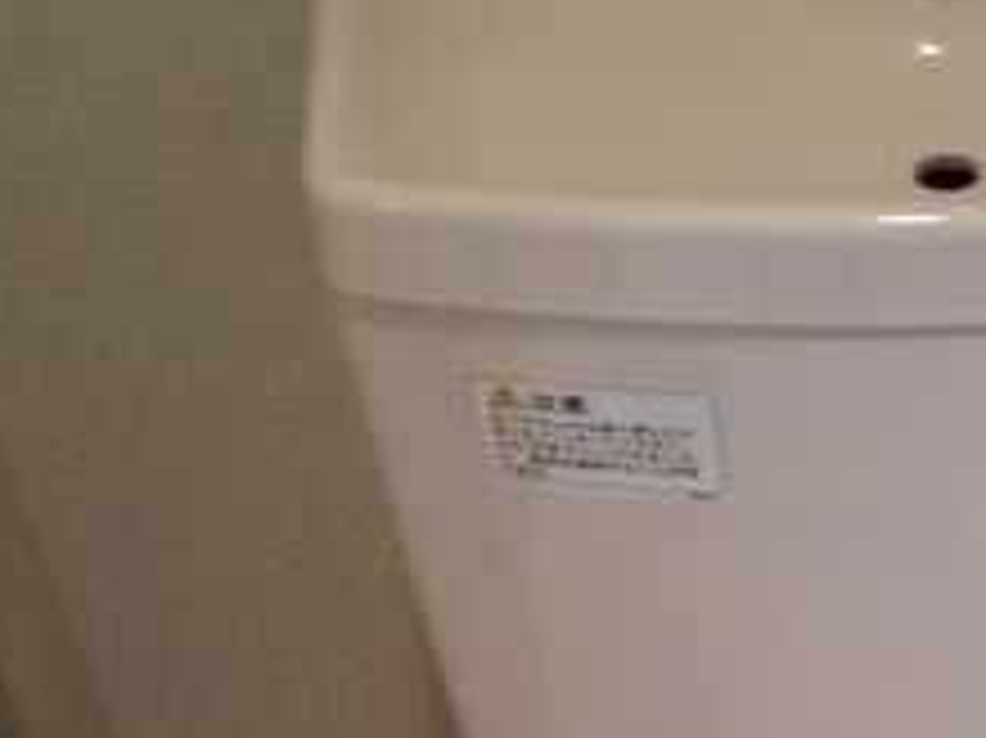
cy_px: 1109
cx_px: 1157
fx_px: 3188
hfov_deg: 16.9
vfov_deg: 12.5
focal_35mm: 112
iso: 80
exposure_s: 1/20
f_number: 2.4
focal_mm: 4.28
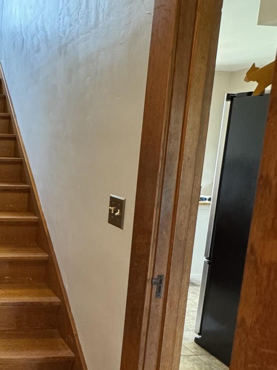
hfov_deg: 34.2
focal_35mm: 34
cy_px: 195
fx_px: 363
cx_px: -50
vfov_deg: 53.9
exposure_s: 1/60
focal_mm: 2.22
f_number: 2.2
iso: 500
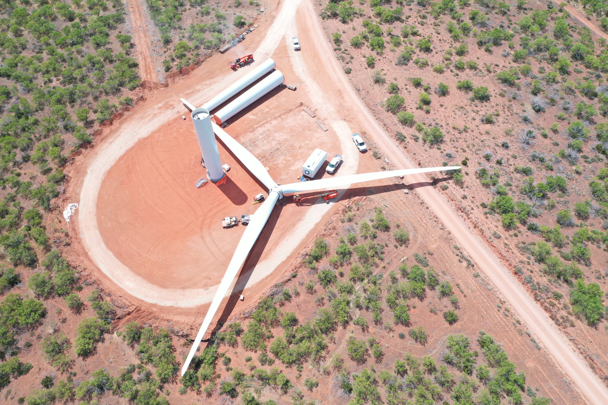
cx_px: 304
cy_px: 202
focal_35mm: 28
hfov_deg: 65.5
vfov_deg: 46.4
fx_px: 473
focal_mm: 10.26
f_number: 5.6
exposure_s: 1/320
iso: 100
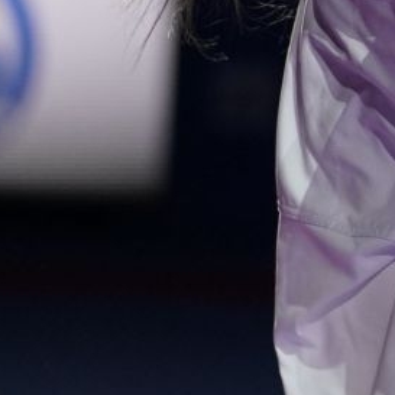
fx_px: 9695
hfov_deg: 2.3
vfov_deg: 2.3
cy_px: -295
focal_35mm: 751
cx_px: 671
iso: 1600
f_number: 2.8
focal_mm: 134
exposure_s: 1/1000
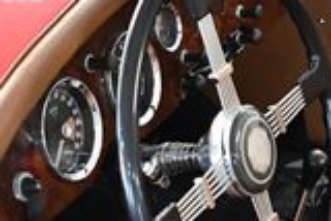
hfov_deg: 13.9
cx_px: 364
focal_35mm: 144
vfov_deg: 9.4
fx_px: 1325
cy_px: 273
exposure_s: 1/125
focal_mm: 18
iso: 2500
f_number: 3.5
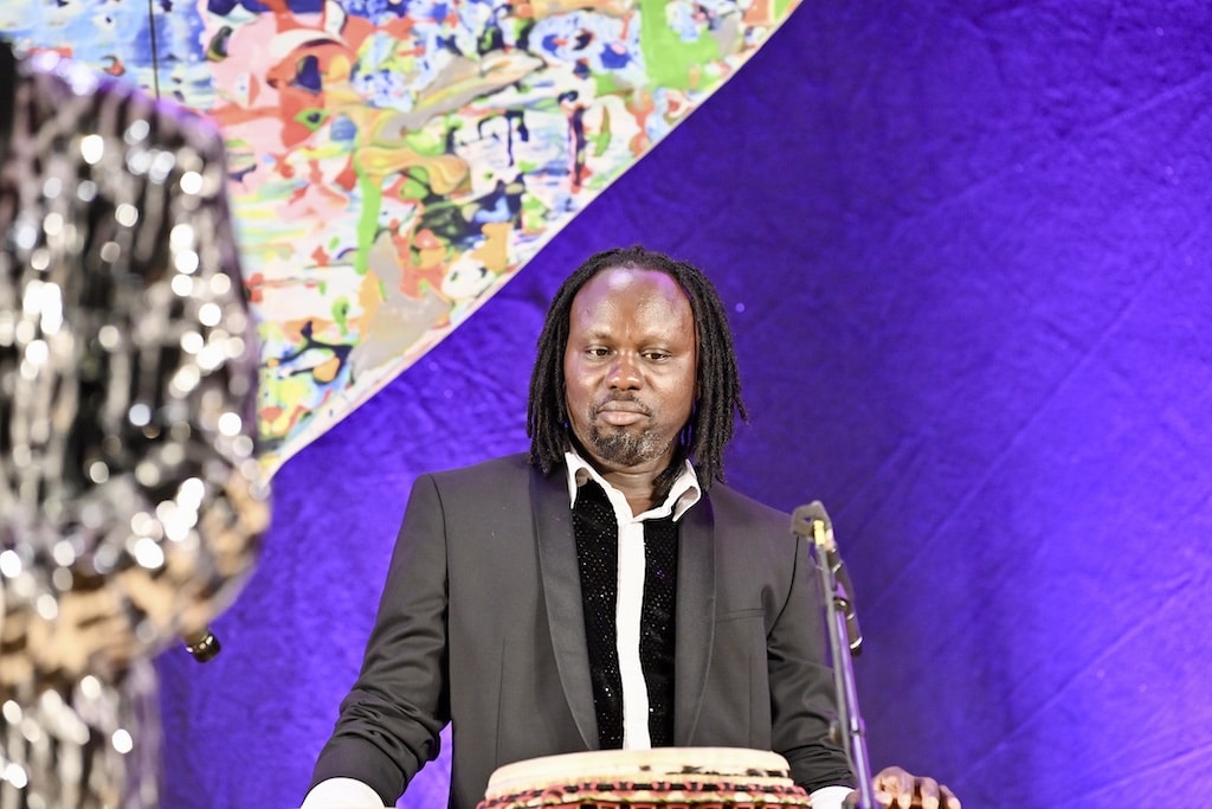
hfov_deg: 10.3
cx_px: 606
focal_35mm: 200
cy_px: 404
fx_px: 6734
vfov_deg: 6.9
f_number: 4
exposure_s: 1/100
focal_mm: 200
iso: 4500
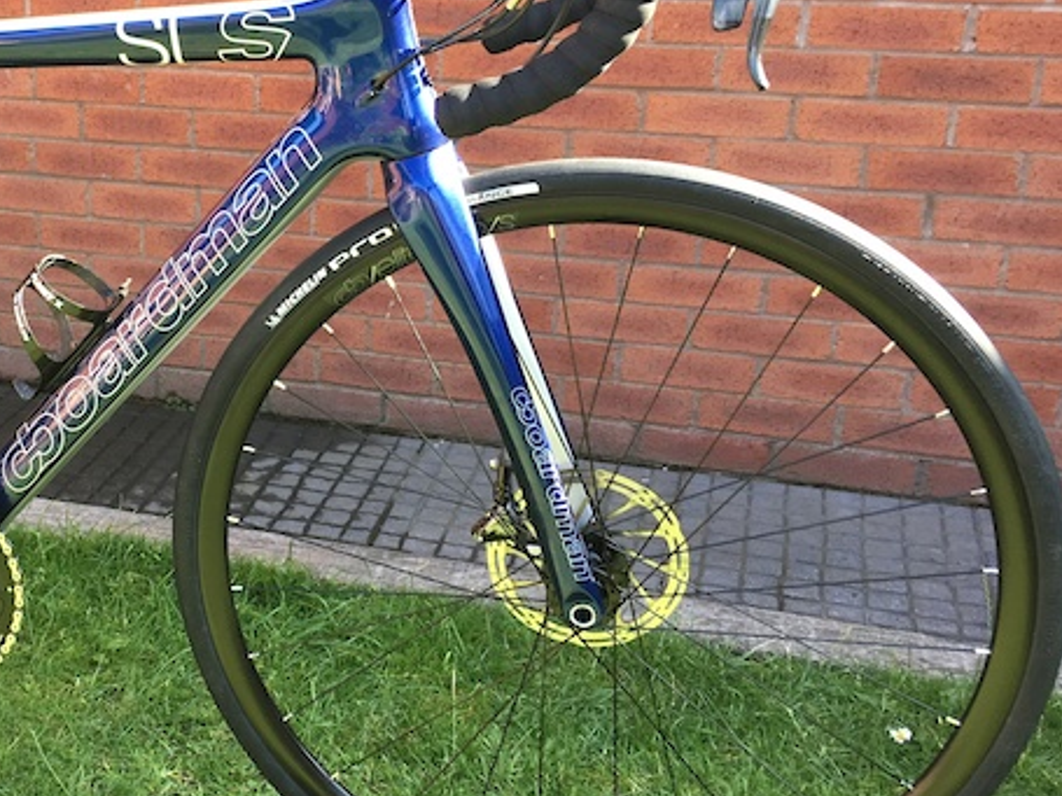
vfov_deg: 28.5
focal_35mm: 51
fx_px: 1564
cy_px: 343
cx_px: 149
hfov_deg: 35.7
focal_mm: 4.15
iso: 40
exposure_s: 1/100
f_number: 2.2
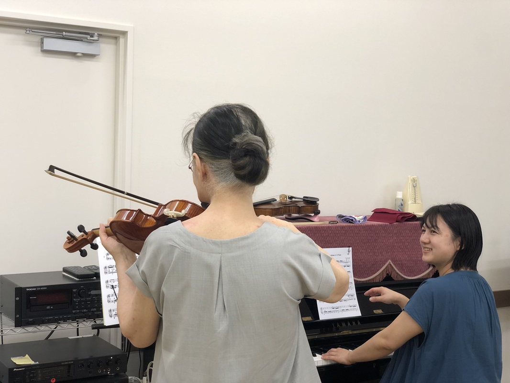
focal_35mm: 52
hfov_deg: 36.8
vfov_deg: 28.0
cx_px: 255
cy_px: 192
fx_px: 766
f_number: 2.4
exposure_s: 1/50
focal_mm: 6
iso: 50
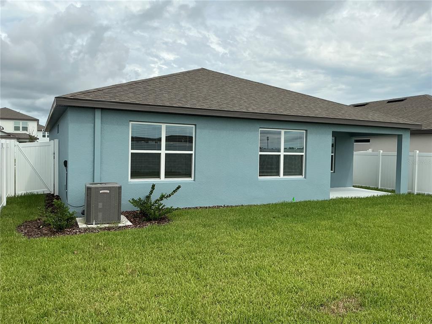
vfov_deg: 49.7
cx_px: 216
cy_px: 162
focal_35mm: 28
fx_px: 349
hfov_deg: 63.4
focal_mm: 3
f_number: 1.8
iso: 25
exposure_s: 1/1984
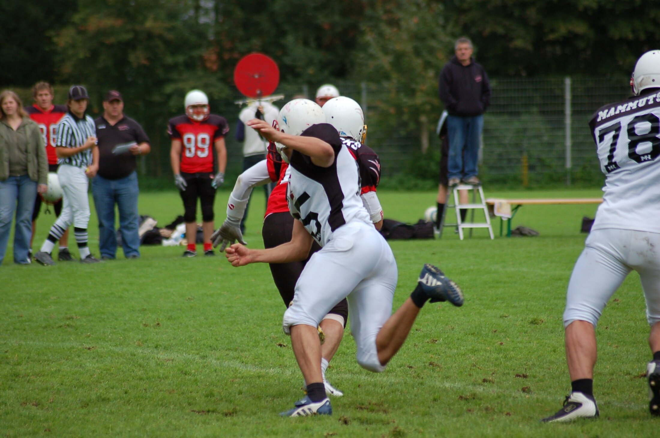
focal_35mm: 292
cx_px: 330
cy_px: 219
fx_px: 5352
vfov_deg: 4.7
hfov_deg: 7.1
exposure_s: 1/640
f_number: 5
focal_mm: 195
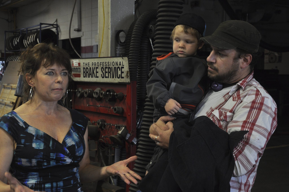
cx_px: 144
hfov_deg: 35.1
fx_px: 457
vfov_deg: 23.7
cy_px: 96
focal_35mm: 57
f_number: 9
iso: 640
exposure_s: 1/60
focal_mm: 38
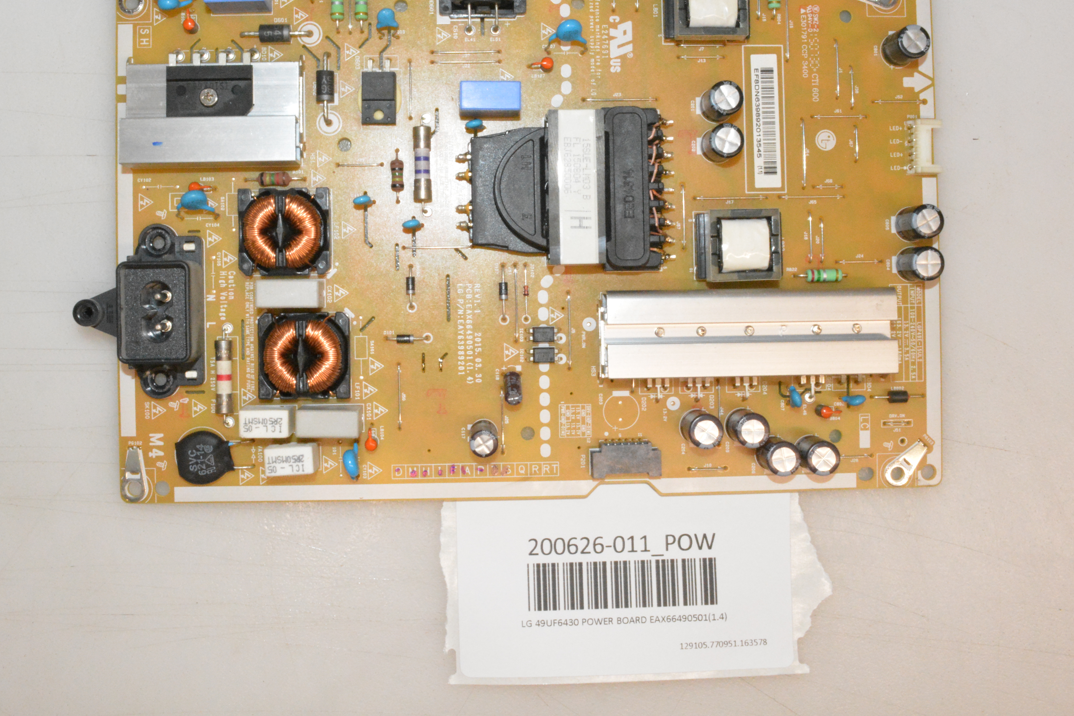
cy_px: 266
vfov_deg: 32.7
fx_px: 1212
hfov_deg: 47.7
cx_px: 487
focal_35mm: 41
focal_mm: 21
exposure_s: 1/60
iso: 4000
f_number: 25
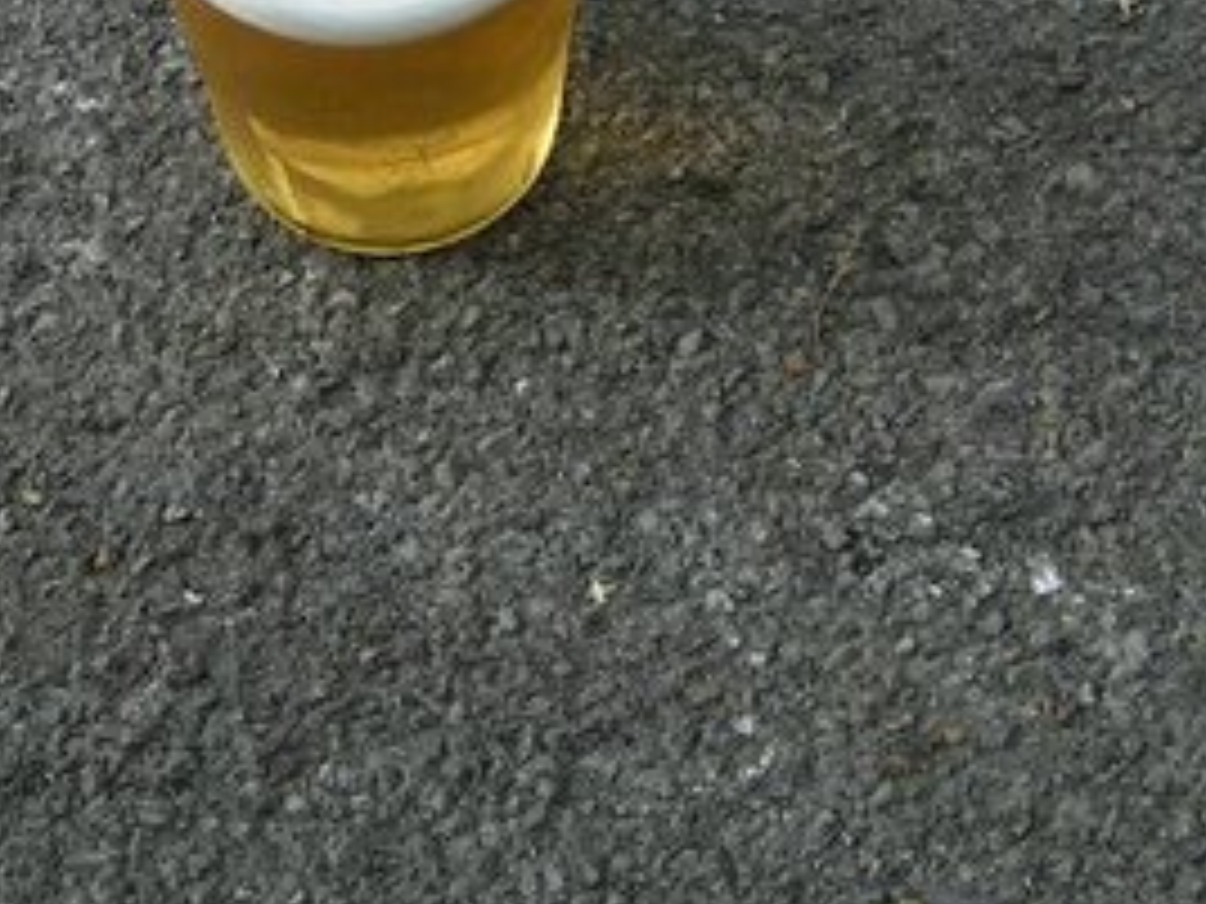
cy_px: 76
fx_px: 2961
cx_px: 477
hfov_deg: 23.0
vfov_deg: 17.1
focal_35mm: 85
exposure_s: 1/200
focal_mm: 5.8
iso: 50
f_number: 5.6
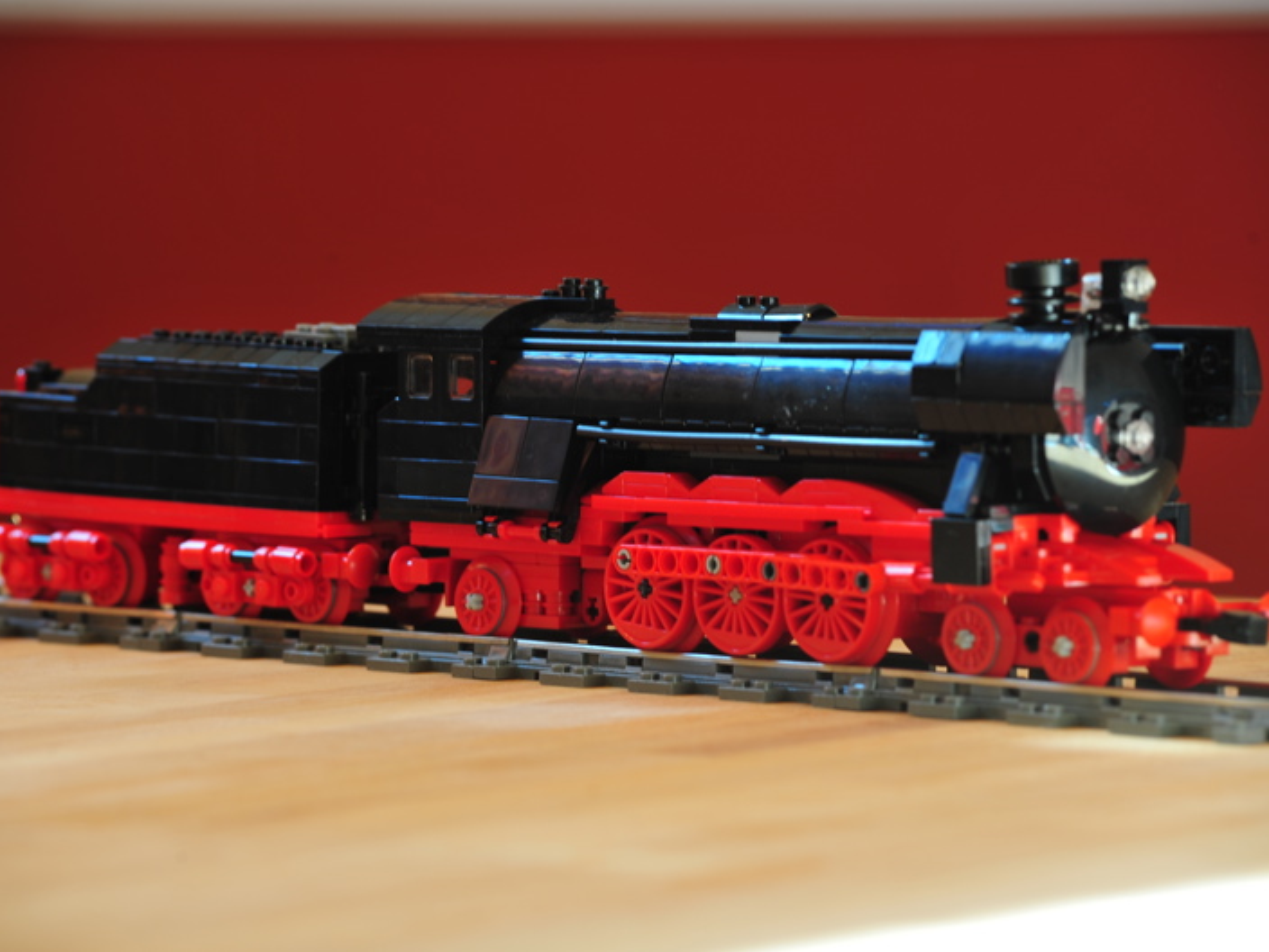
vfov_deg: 8.8
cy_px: 476
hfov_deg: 11.7
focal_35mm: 169
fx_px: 6195
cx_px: 634
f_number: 8
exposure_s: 1/10
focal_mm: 155
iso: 200
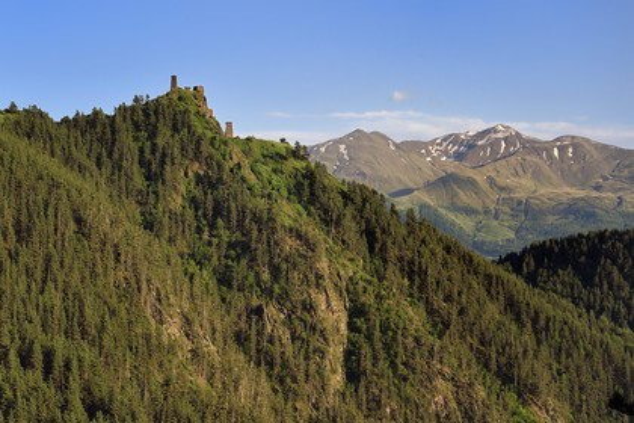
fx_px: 1233
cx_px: 317
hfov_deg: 28.8
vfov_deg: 19.5
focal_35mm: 70
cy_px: 212
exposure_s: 1/800
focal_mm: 70
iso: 400
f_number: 8
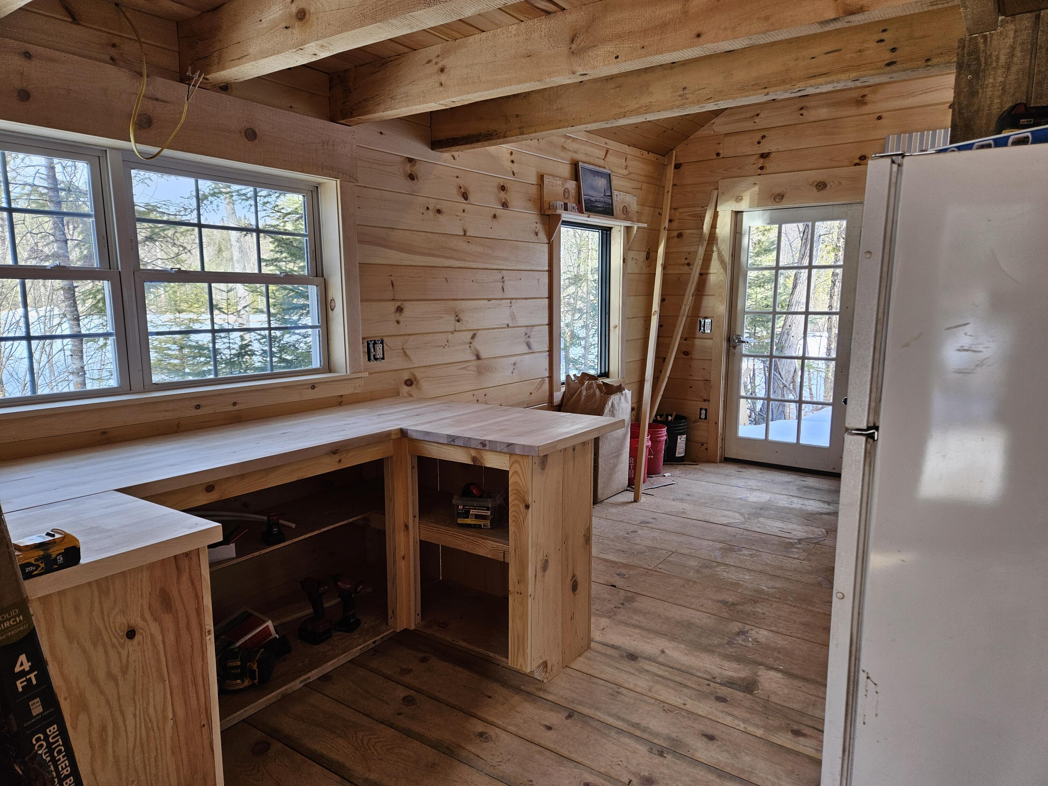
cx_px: 524
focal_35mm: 23
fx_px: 696
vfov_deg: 58.9
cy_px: 393
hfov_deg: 73.9
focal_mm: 5.4
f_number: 1.8
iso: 64
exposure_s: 1/120
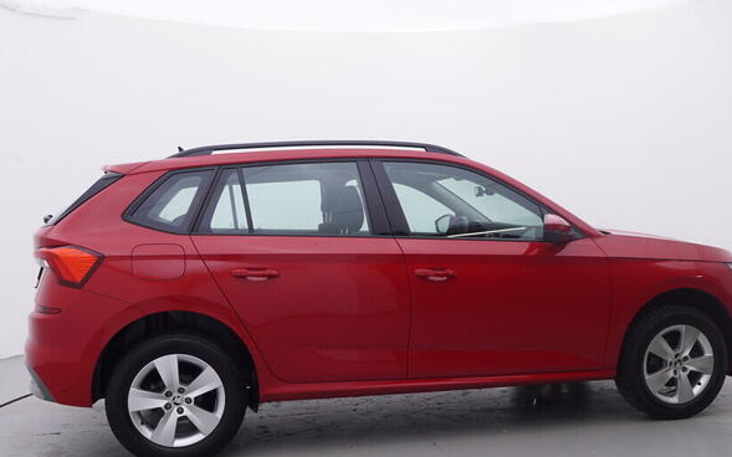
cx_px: 398
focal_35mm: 40
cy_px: 302
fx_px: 796
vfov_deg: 31.8
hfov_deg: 49.3
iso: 200
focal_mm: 15
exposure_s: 1/80
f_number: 5
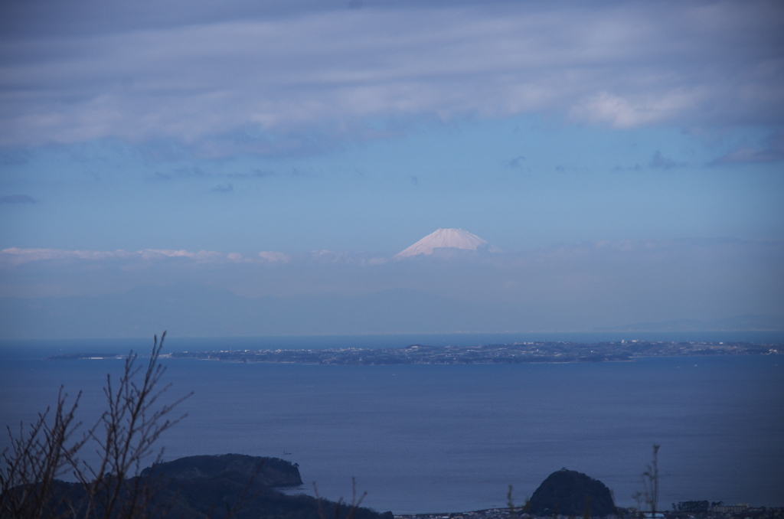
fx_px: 2868
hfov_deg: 15.6
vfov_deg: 10.3
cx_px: 392
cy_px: 260
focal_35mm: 132
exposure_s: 1/1250
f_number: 5.6
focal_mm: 88
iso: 100
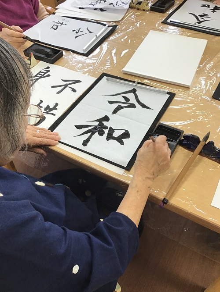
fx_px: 263
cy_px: 146
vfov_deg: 58.3
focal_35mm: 31
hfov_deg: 45.5
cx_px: 110
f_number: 2.4
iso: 25
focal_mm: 3.3
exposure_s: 1/40
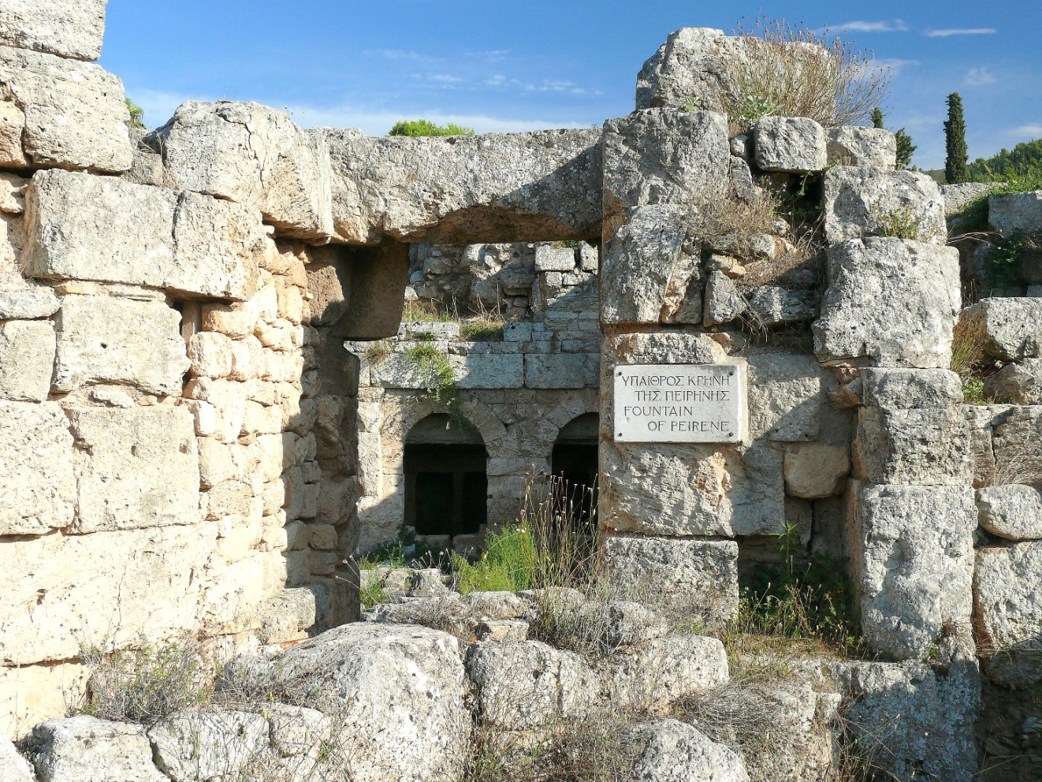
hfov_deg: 38.2
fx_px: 1505
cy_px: 391
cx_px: 521
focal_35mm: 50
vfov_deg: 29.1
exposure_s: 1/200
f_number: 5
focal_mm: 10.2
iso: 100
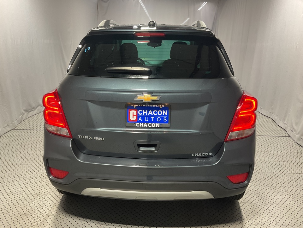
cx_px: 152
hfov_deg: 61.7
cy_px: 114
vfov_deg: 48.2
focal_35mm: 29
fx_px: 254
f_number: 1.8
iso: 64
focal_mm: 3
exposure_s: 1/60
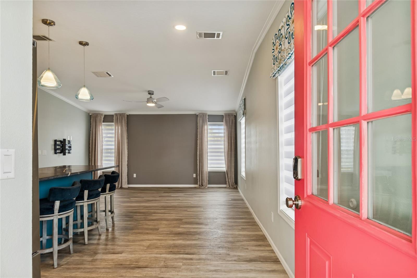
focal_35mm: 19
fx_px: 220
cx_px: 208
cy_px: 139
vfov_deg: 64.5
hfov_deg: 86.9
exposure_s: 1/100
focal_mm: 13
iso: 100
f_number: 7.1
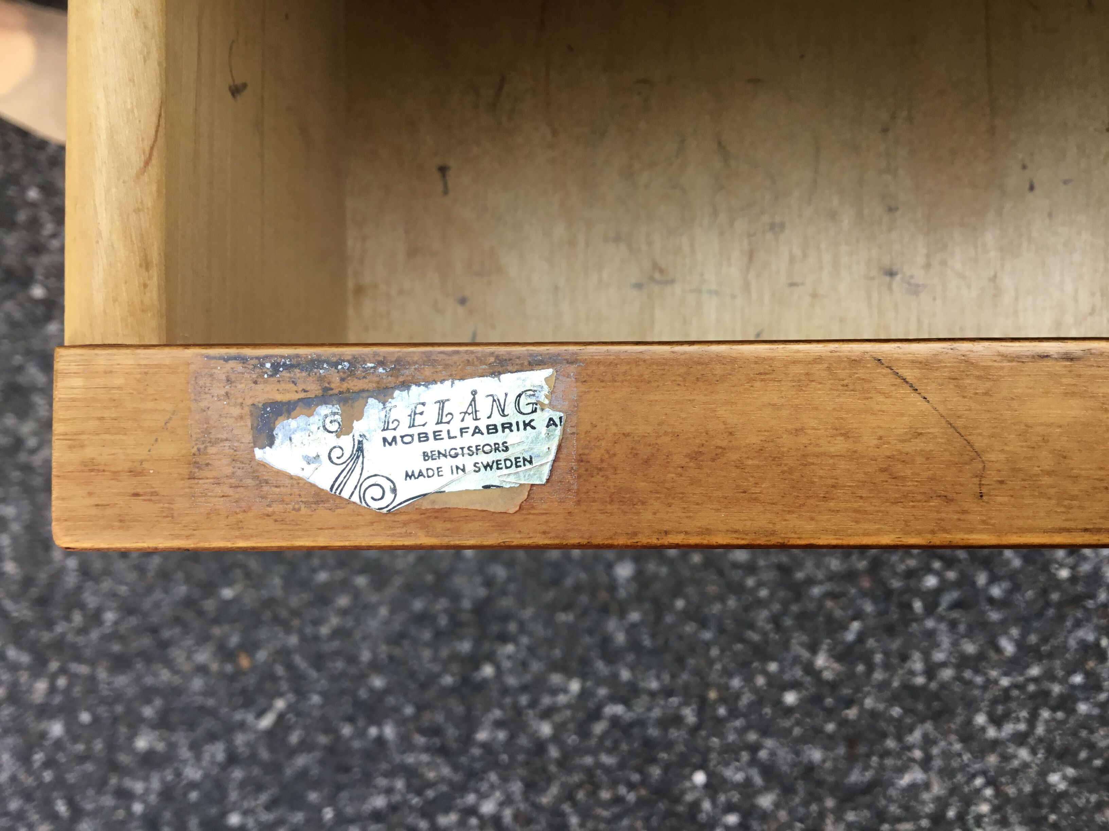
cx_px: 554
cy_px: 416
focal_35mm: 31
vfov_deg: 45.4
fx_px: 993
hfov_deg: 58.4
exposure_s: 1/120
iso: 25
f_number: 2.4
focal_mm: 3.3
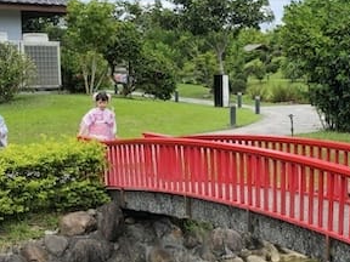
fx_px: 647
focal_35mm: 64
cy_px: 90
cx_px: 329
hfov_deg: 28.8
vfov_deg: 22.8
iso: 10
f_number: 1.7
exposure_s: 1/556
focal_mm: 6.3
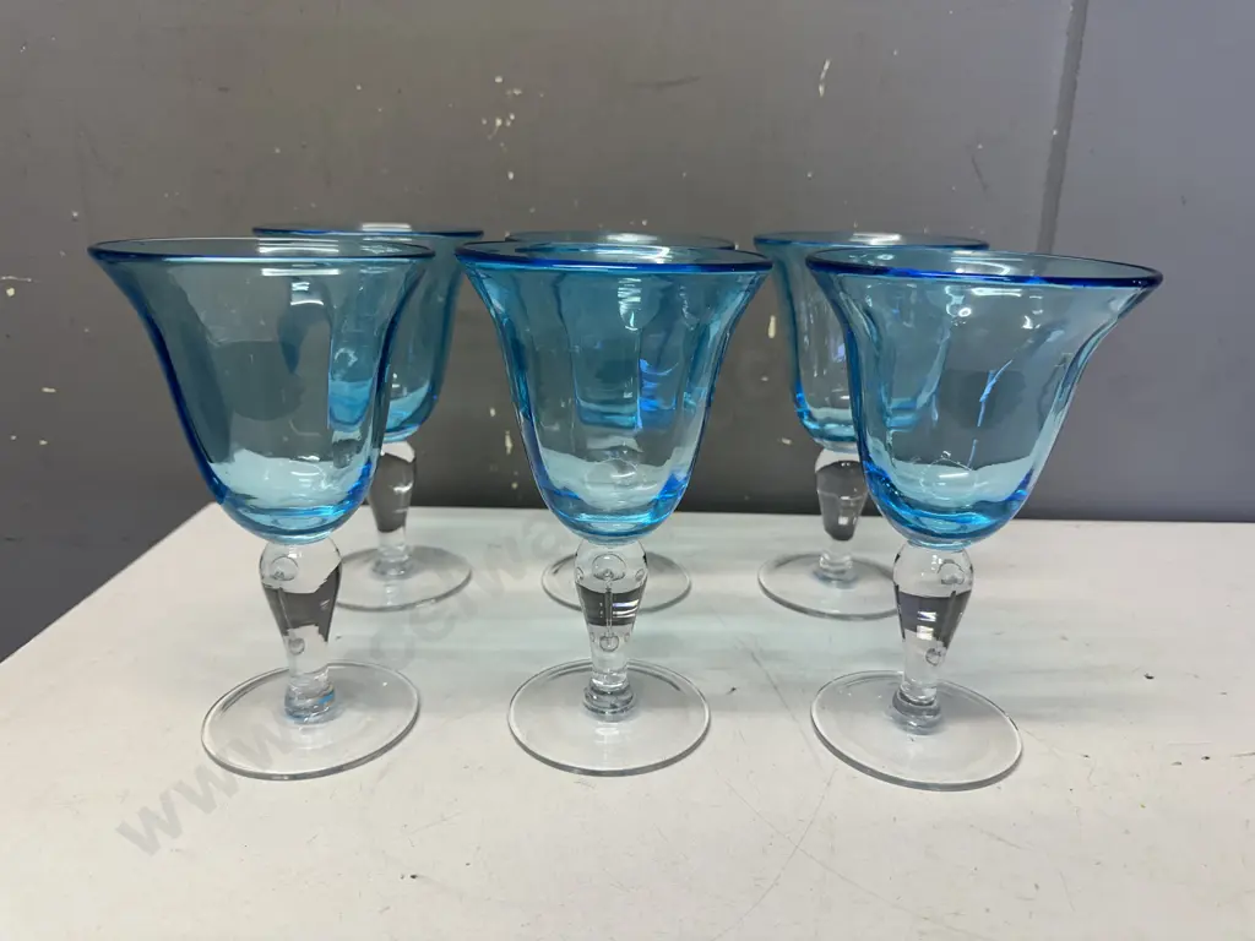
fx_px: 870
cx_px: 628
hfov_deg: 71.6
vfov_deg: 56.8
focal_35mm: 24
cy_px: 470
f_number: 1.78
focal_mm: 6.86
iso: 80
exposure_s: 1/100
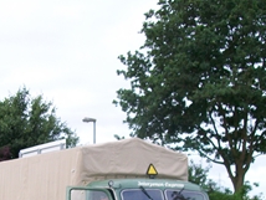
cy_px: 223
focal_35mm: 84
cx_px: 36
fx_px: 646
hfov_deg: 22.8
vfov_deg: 17.0
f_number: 2.7
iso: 64
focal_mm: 6
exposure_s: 1/200
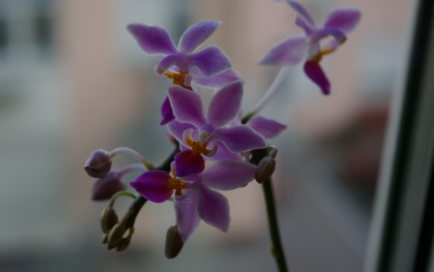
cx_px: 217
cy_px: 131
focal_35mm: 85
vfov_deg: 15.5
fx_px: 1000
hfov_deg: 24.5
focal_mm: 55
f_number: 8
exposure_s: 1/125
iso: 400
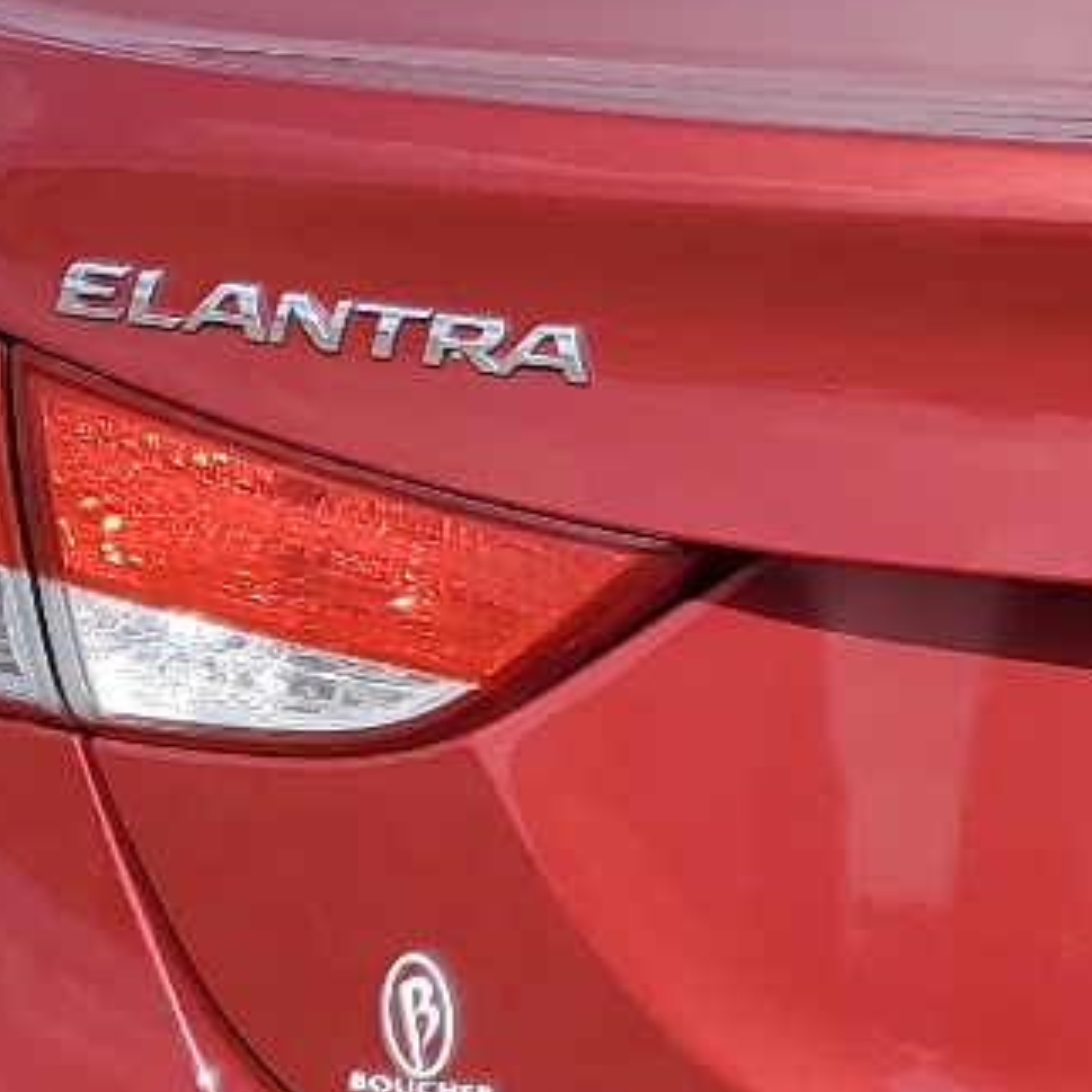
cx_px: 1603
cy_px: 524
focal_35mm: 114
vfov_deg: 15.3
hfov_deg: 14.3
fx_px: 4069
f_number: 1.5
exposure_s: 1/2500
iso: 50
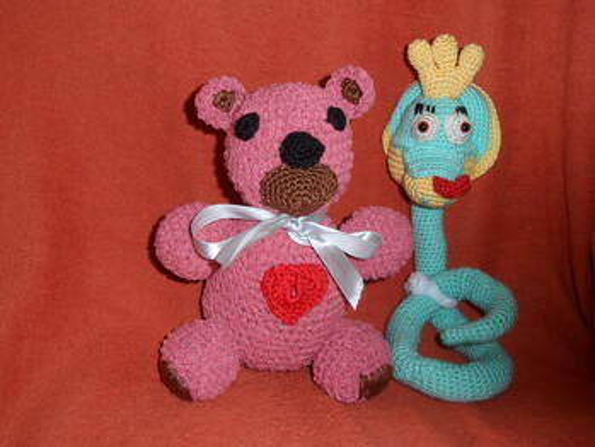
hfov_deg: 46.8
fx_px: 688
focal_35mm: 40
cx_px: 298
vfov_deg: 36.0
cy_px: 224
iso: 200
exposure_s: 1/45
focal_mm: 6.5
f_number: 3.6
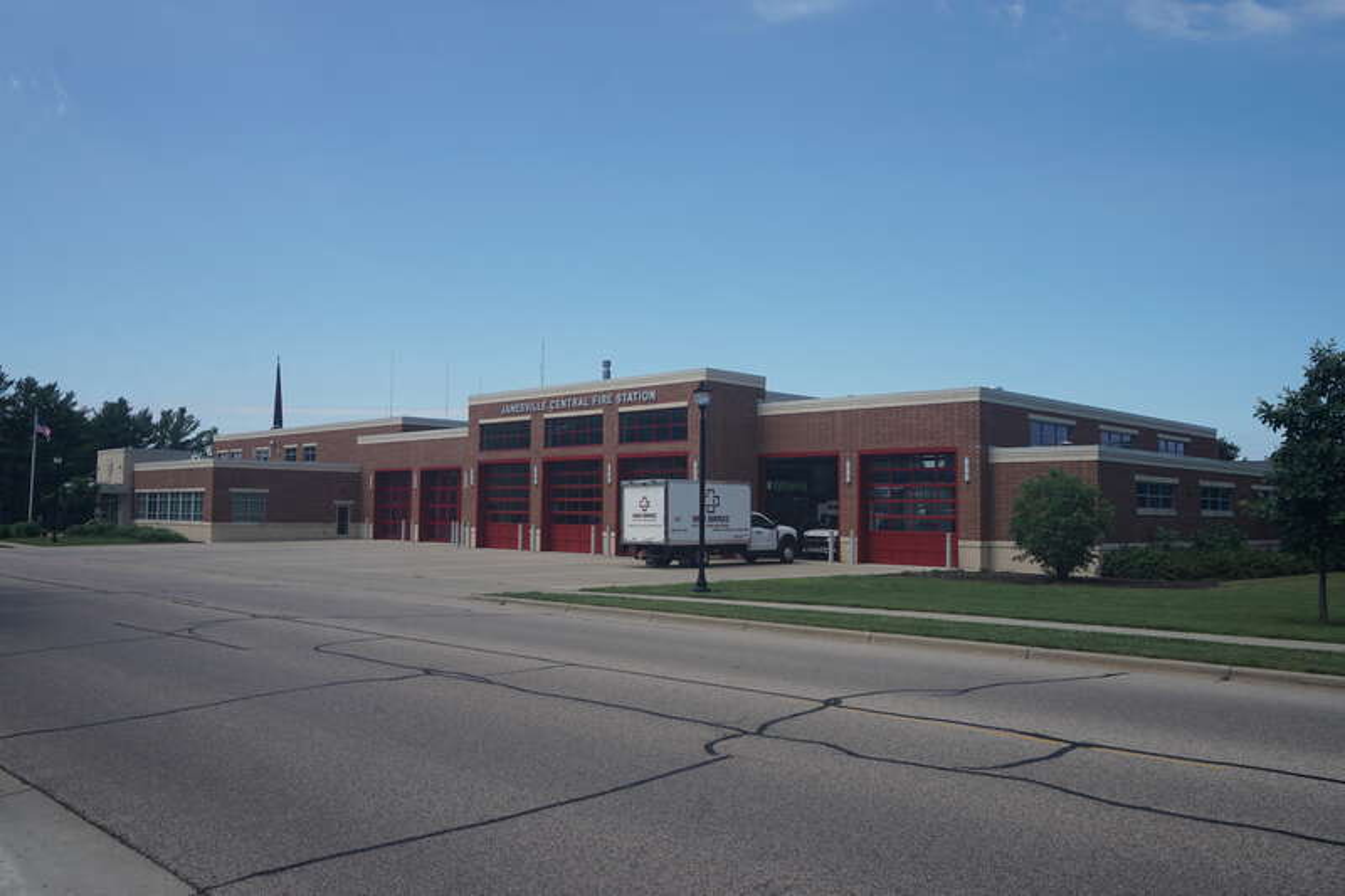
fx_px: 1121
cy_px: 448
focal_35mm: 30
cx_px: 672
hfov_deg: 61.9
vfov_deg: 43.6
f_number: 9
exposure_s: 1/200
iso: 100
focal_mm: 20
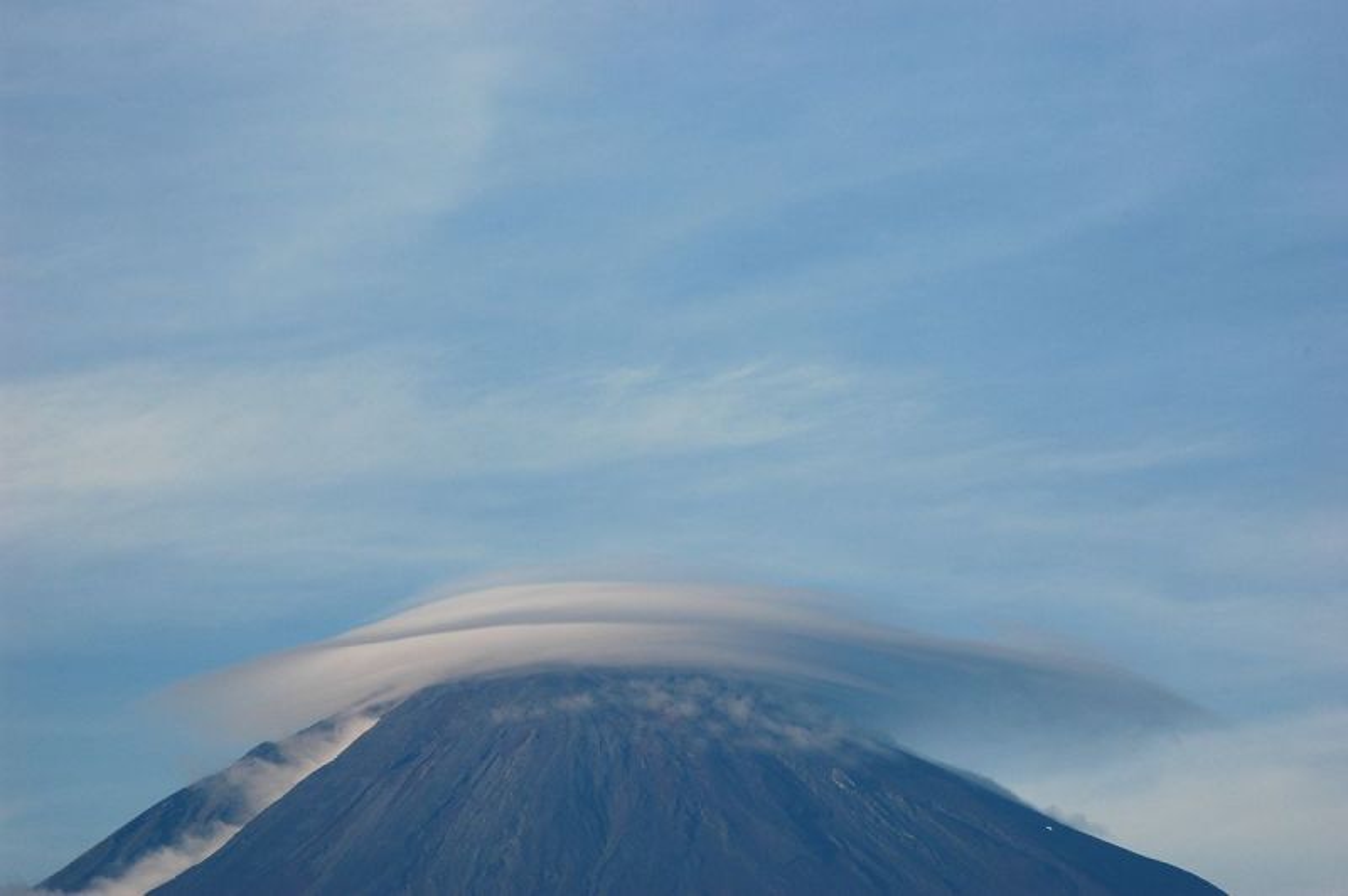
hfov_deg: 9.5
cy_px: 448
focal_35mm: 218
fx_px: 8137
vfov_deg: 6.3
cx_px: 674
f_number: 11
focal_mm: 145
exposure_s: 1/180
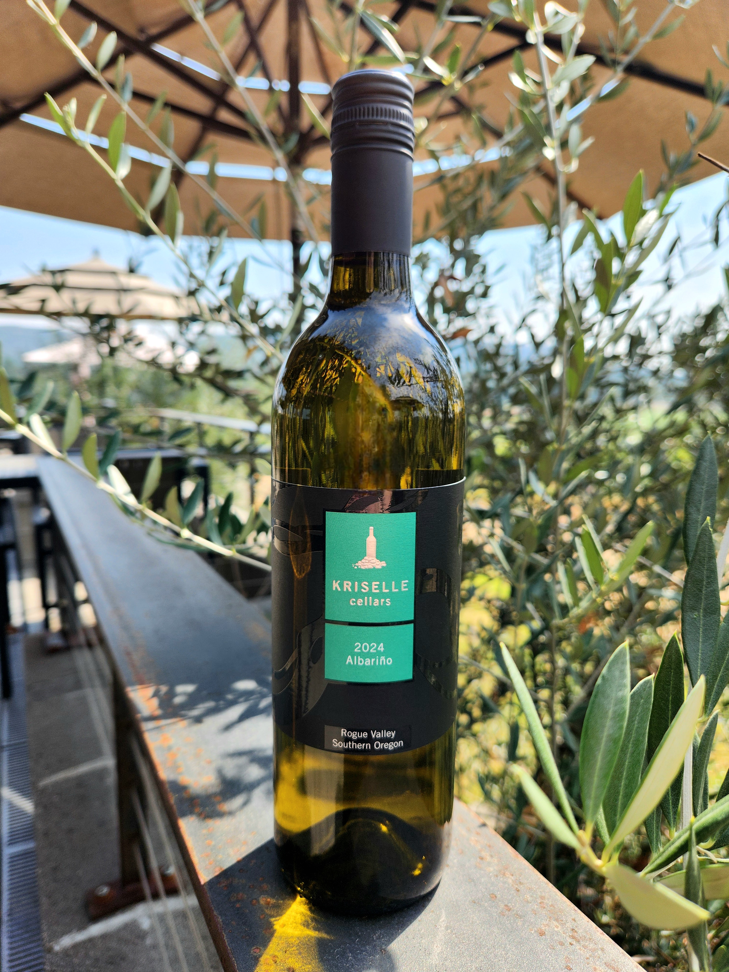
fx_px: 646
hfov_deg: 58.9
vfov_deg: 73.9
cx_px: 364
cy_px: 486
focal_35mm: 23
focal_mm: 5.4
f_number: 1.8
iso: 20
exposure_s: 1/909
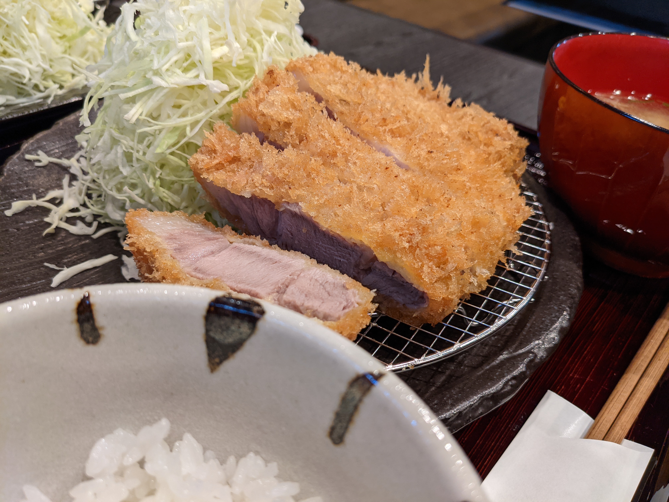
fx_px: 522
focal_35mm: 27
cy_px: 251
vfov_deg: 51.4
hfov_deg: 65.3
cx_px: 334
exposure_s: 1/25
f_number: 1.73
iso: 65
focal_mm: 4.38
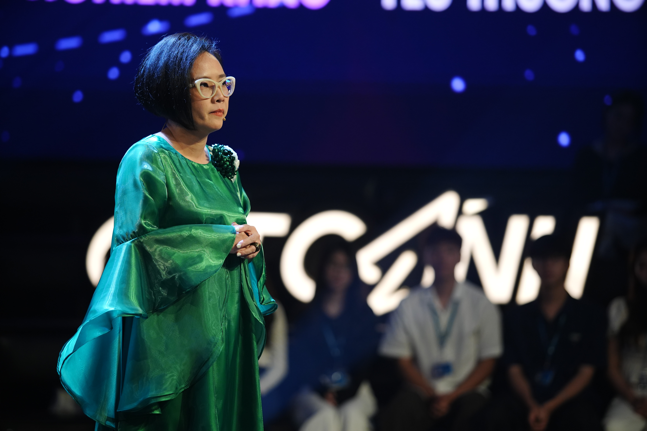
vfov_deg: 8.3
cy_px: 216
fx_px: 2965
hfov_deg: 12.5
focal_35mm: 165
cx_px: 324
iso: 1600
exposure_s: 1/160
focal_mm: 165
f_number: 2.8
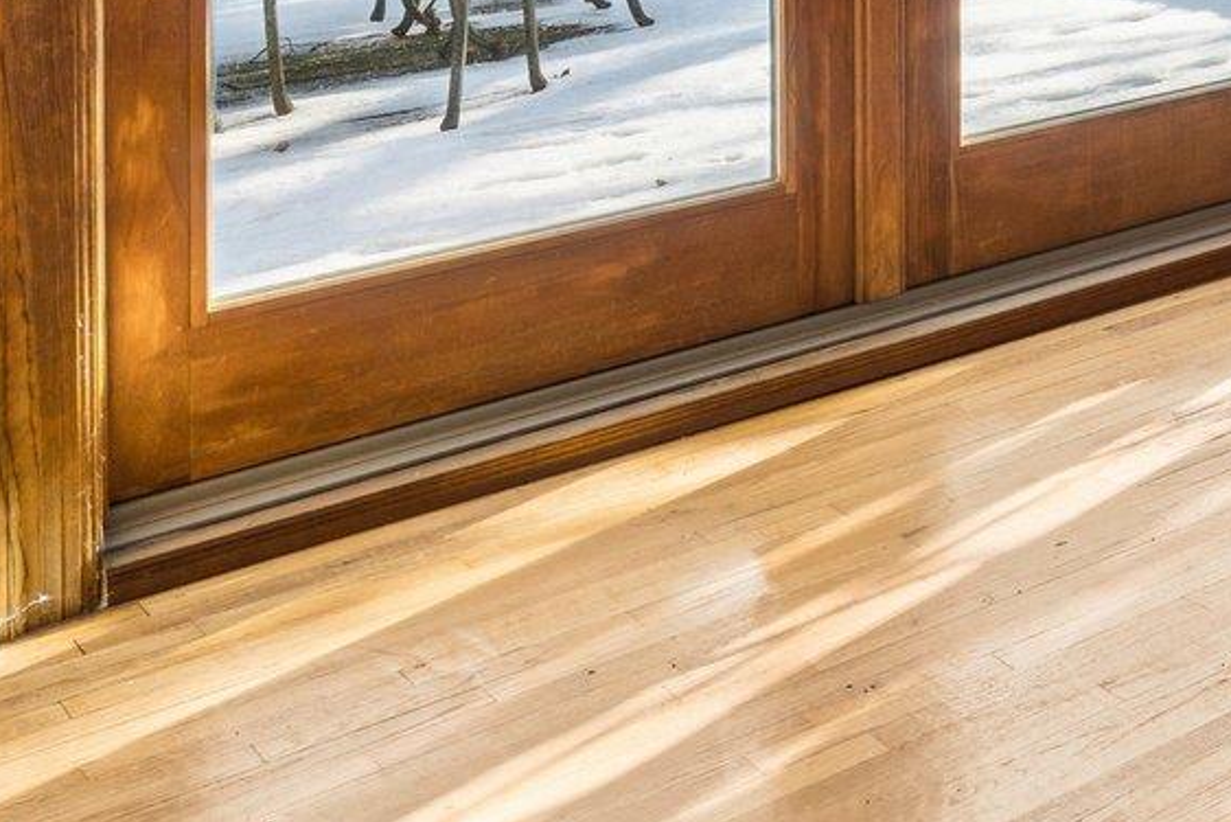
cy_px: -553
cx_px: 2116
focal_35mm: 51
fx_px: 1744
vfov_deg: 20.6
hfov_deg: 23.6
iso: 400
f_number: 6.3
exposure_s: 1/60
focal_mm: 14
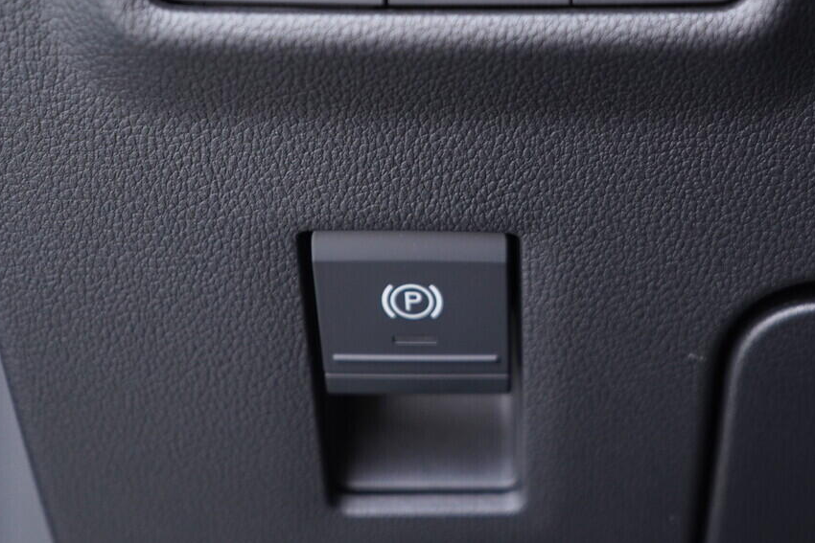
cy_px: 125
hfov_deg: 32.3
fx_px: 1381
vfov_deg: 22.0
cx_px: 605
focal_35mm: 61
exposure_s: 1/40
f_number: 2.8
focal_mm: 24
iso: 500
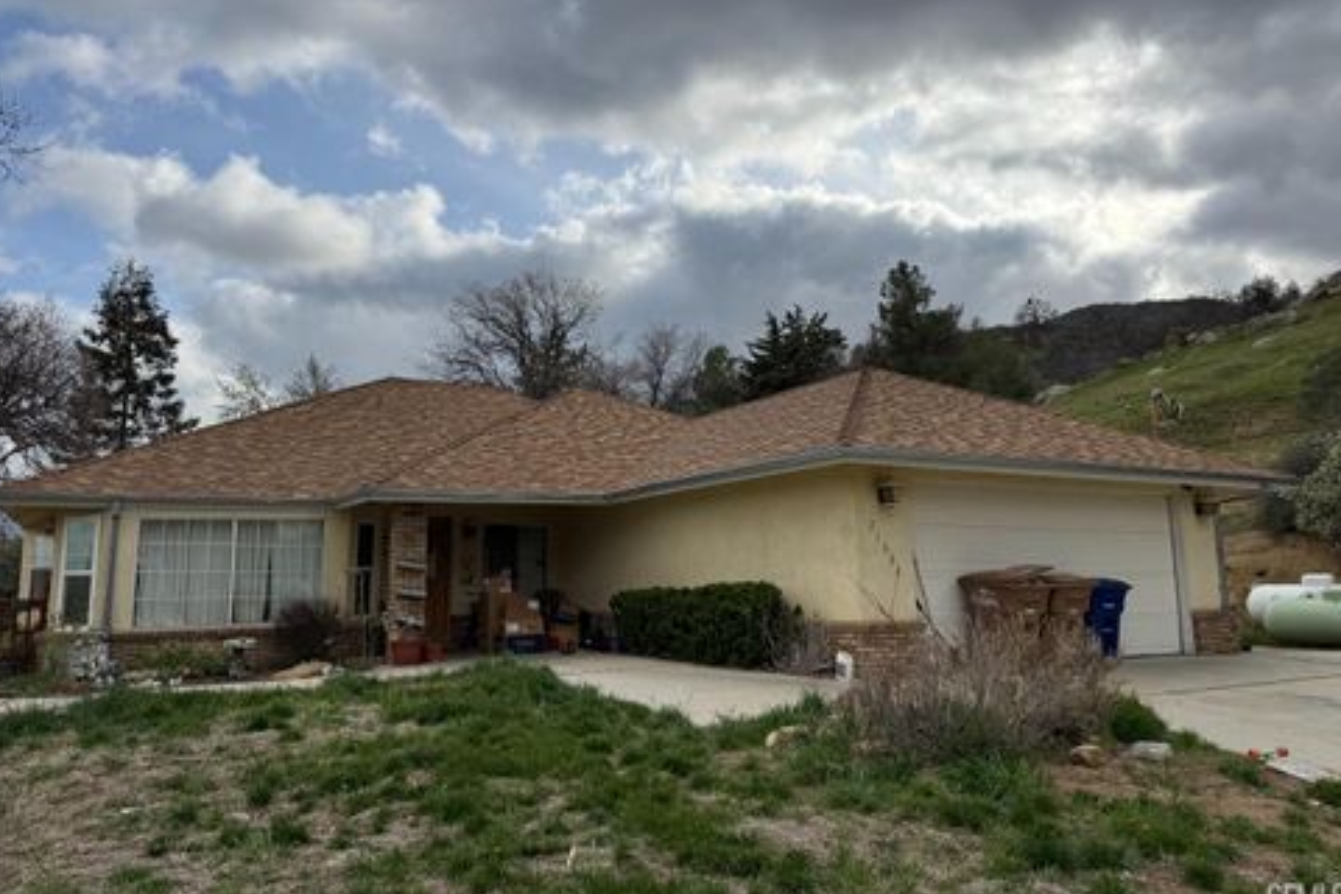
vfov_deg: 49.5
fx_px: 968
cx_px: 654
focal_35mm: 26
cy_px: 423
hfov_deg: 69.4
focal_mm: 6.76
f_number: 1.78
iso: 80
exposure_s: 1/4950
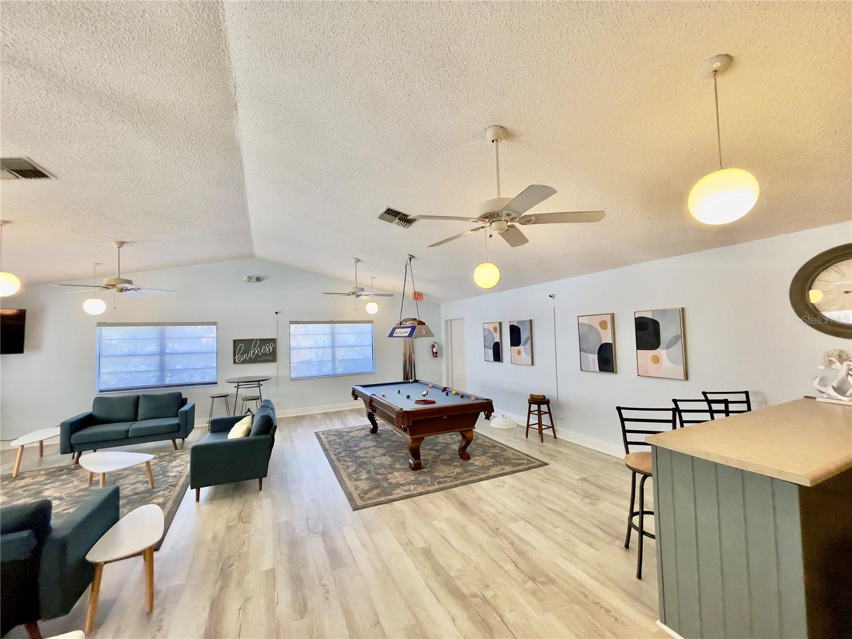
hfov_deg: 106.2
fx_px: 320
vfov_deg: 89.9
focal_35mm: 13
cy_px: 320
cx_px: 426
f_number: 2.4
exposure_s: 1/120
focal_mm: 1.54
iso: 250
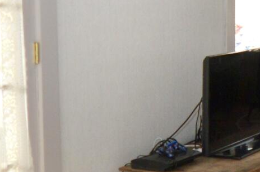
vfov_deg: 14.1
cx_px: 394
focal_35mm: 97
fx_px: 700
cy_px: 70
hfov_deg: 18.5
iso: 450
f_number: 4
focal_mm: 10
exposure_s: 1/60
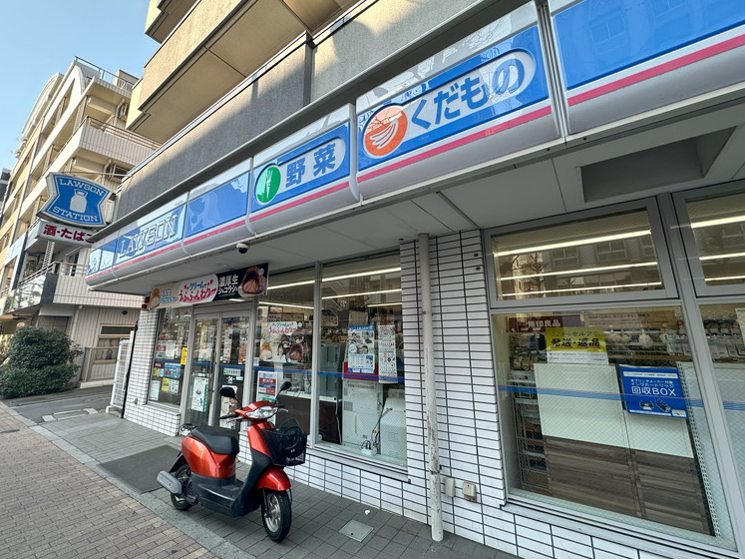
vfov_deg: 81.7
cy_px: 264
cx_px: 364
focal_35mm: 15
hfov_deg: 98.2
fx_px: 323
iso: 40
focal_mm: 2.22
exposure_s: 1/207
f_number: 2.2
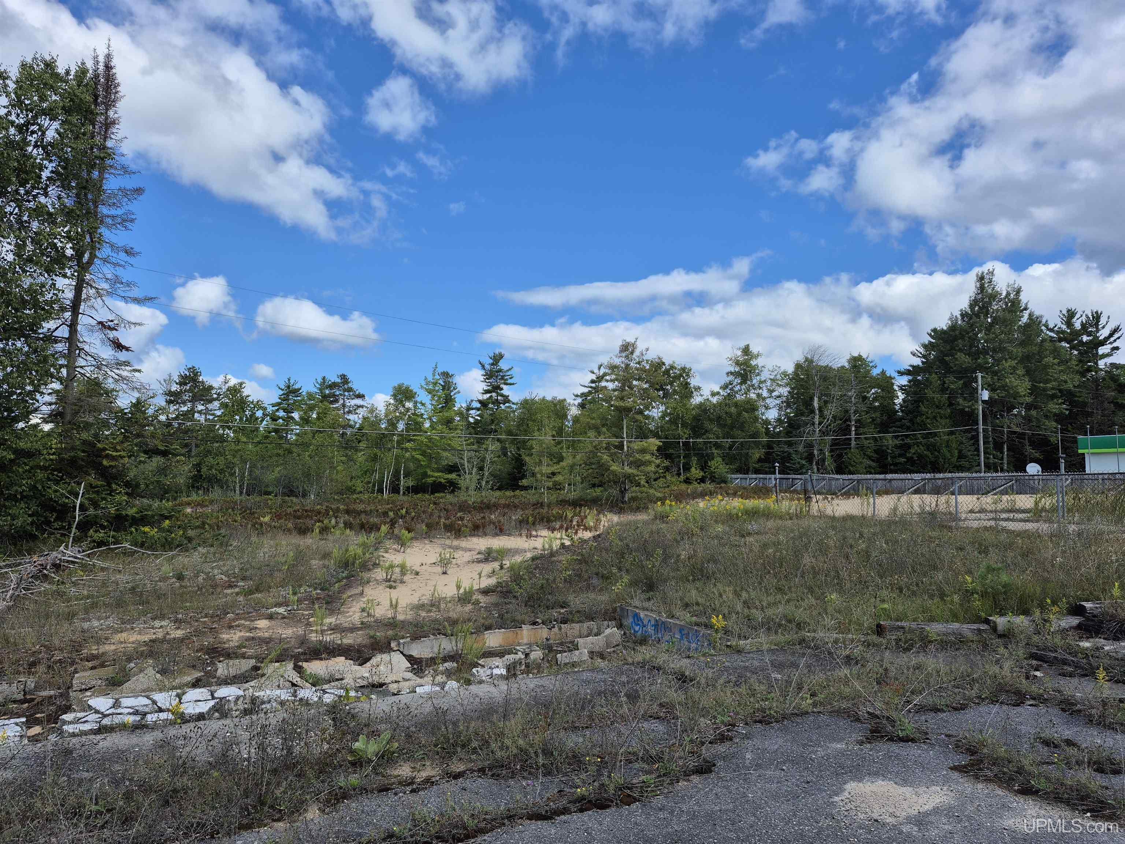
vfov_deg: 58.9
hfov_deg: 73.9
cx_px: 562
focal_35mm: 23
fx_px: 747
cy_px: 422
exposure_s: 1/1756
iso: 25
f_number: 1.8
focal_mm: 5.4
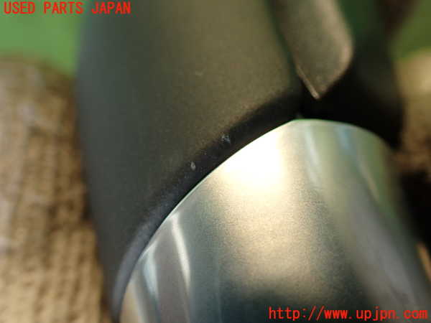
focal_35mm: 30
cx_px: 216
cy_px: 162
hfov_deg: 60.0
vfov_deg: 46.8
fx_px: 374
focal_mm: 5.4
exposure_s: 1/40
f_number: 2.3
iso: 200
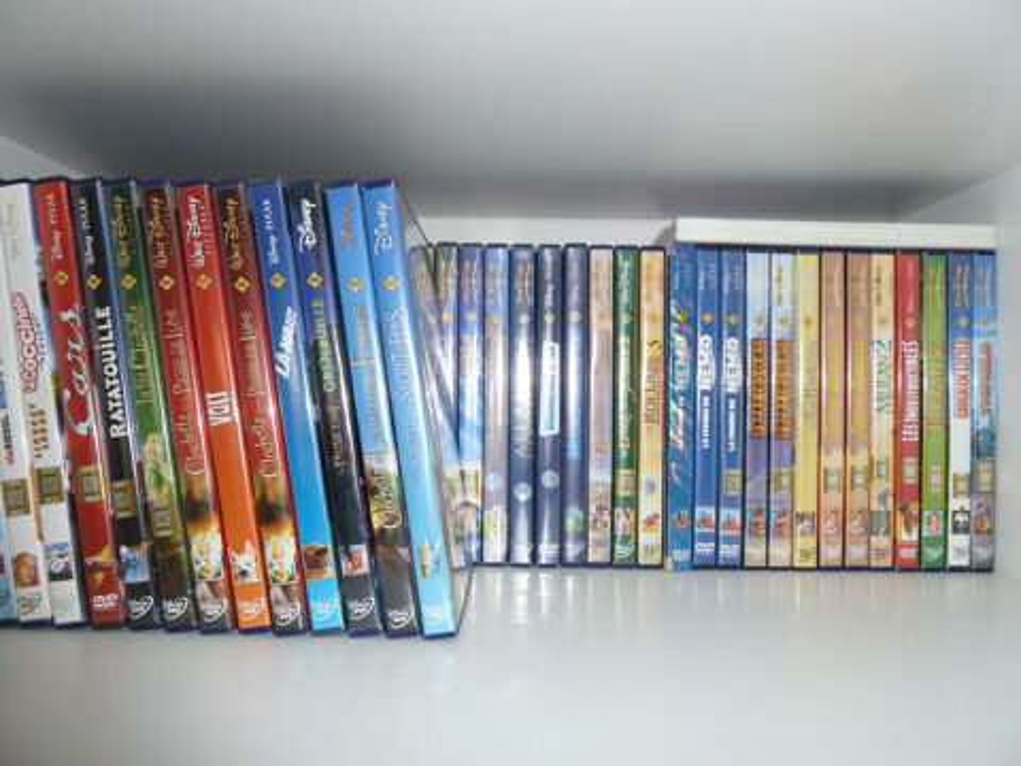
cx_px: 510
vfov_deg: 54.9
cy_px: 383
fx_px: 737
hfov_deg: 69.4
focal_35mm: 25
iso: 100
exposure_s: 1/30
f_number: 3.3
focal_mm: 4.1
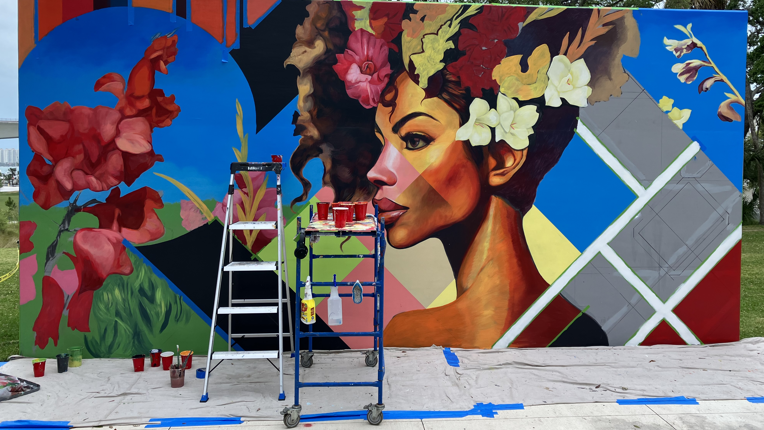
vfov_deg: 37.7
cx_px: 383
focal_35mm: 31
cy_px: 189
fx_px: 628
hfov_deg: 62.6
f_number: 1.8
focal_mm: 3.99
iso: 32
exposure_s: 1/528
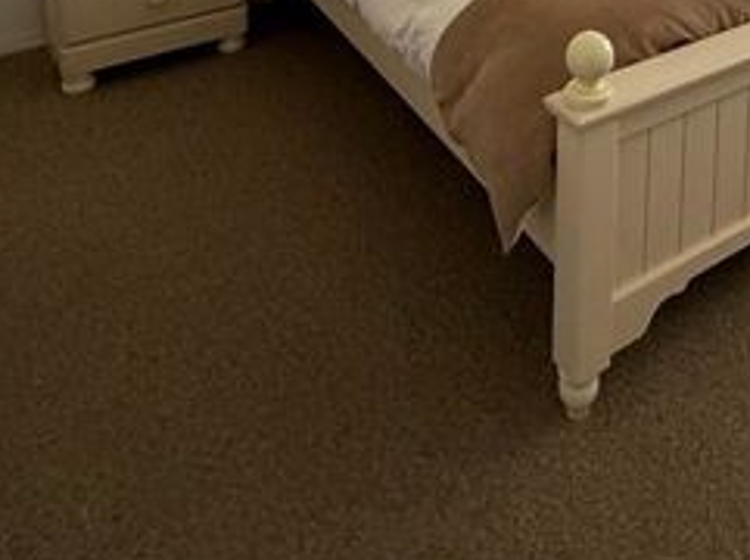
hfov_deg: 42.4
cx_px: 661
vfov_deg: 27.4
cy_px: -221
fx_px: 887
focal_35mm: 41
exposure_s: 1/99
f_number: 2.2
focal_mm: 2.22
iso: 160
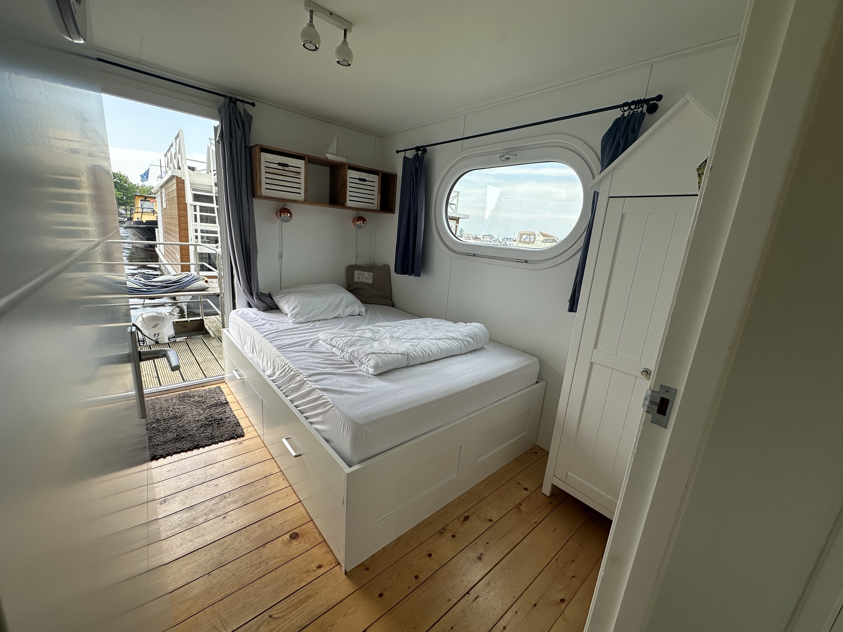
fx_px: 341
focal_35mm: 14
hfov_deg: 102.1
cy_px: 316
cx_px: 422
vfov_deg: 85.7
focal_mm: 2.22
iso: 40
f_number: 2.2
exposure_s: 1/376
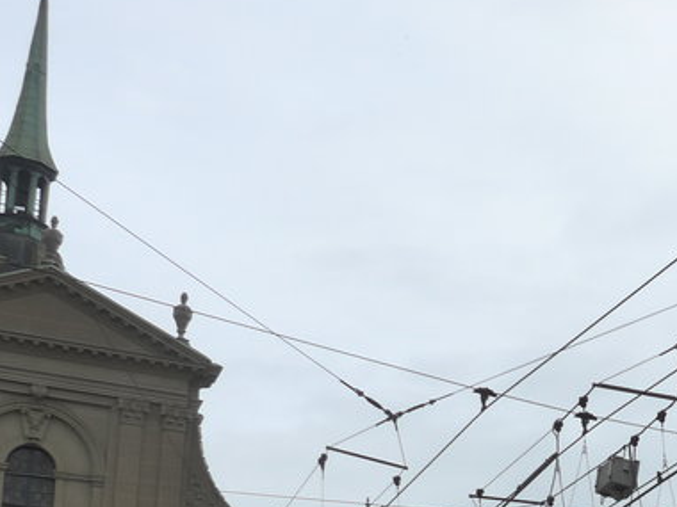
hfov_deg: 18.1
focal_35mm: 98
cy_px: 745
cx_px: 982
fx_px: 1917
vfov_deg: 14.2
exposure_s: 1/800
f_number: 4.5
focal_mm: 6.5
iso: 160
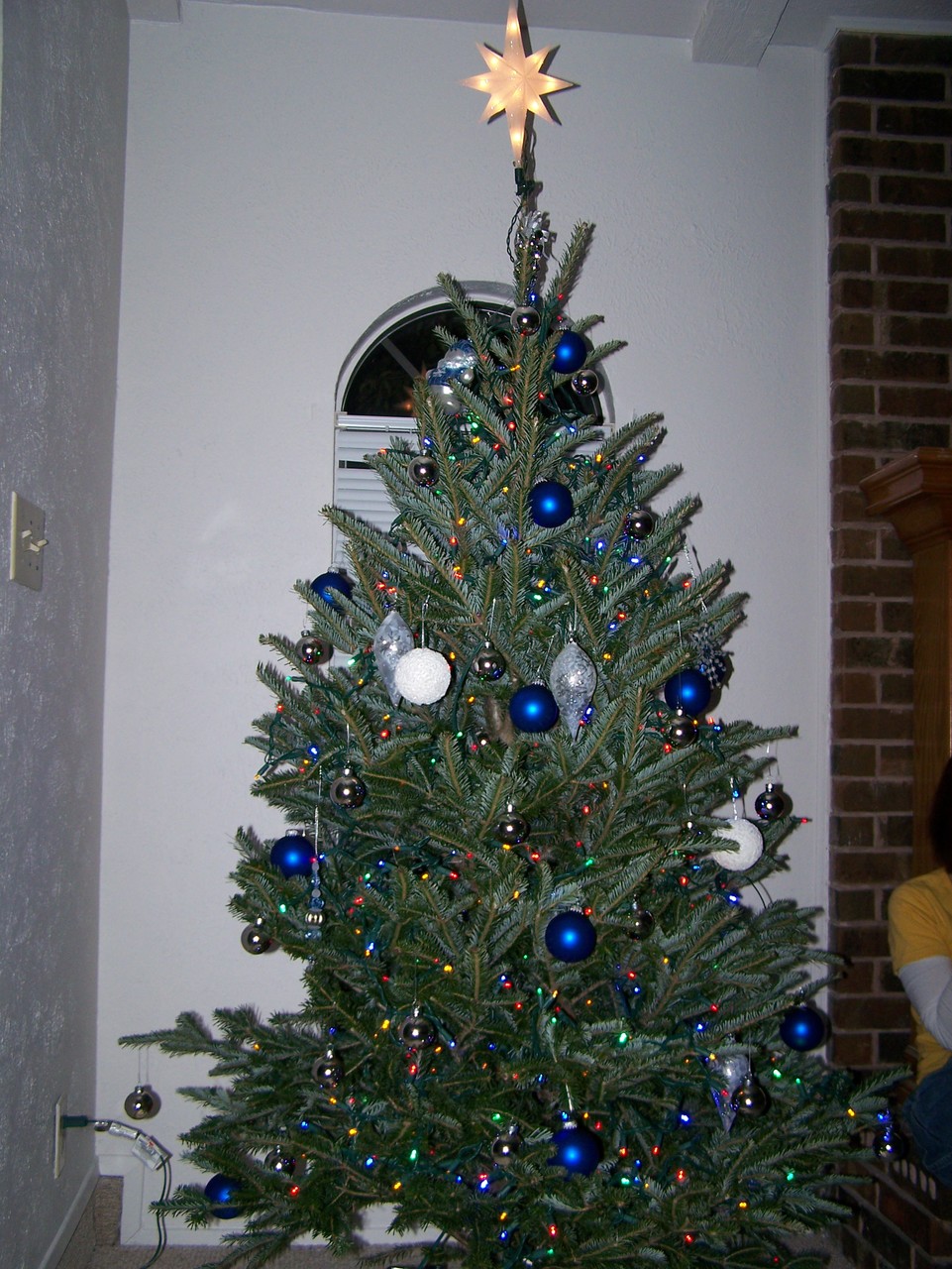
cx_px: 476
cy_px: 634
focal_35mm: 38
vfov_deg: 49.0
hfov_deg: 37.7
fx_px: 1392
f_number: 2.8
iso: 80
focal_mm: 6.3
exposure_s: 1/60
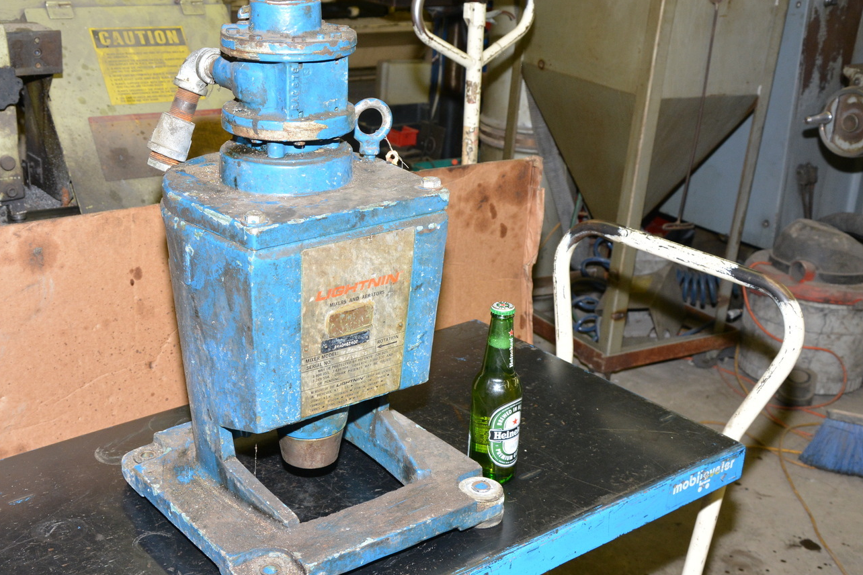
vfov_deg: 27.2
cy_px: 304
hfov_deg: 39.7
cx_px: 347
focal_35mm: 50
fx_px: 1190
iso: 800
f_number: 7.1
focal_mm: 25
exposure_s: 1/60
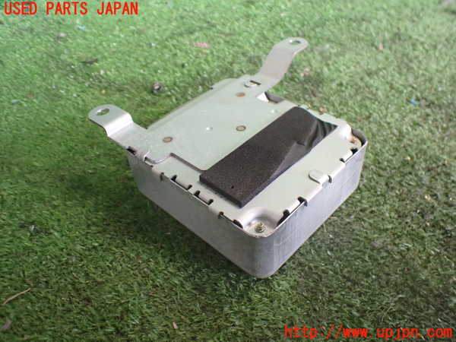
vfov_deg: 46.8
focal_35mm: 30
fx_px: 395
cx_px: 228
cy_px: 171
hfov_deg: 60.0
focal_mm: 5.4
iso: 800
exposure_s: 1/125
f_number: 2.3
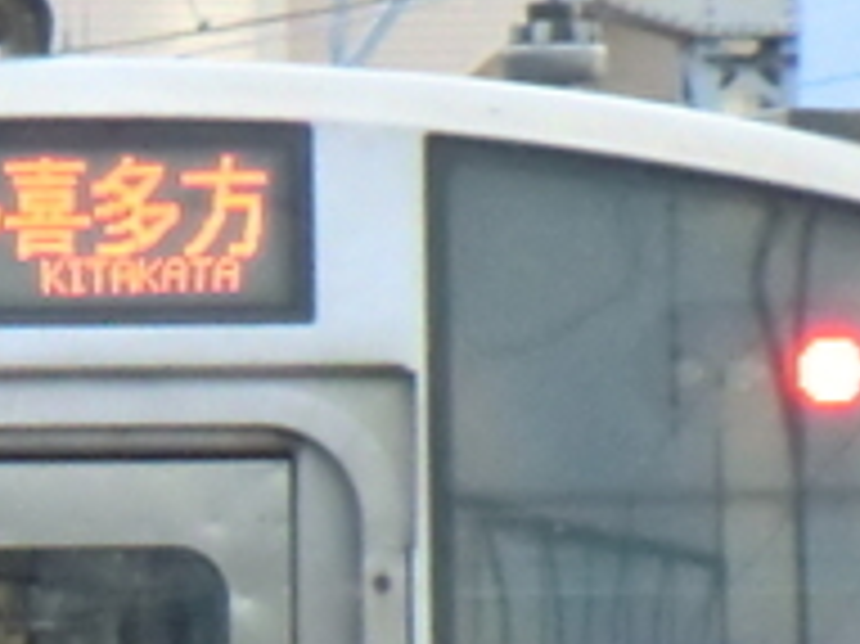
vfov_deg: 1.4
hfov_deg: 1.9
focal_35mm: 1056
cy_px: 1193
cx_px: -860
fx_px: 26219
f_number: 4.8
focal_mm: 30.1
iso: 400
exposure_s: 1/125
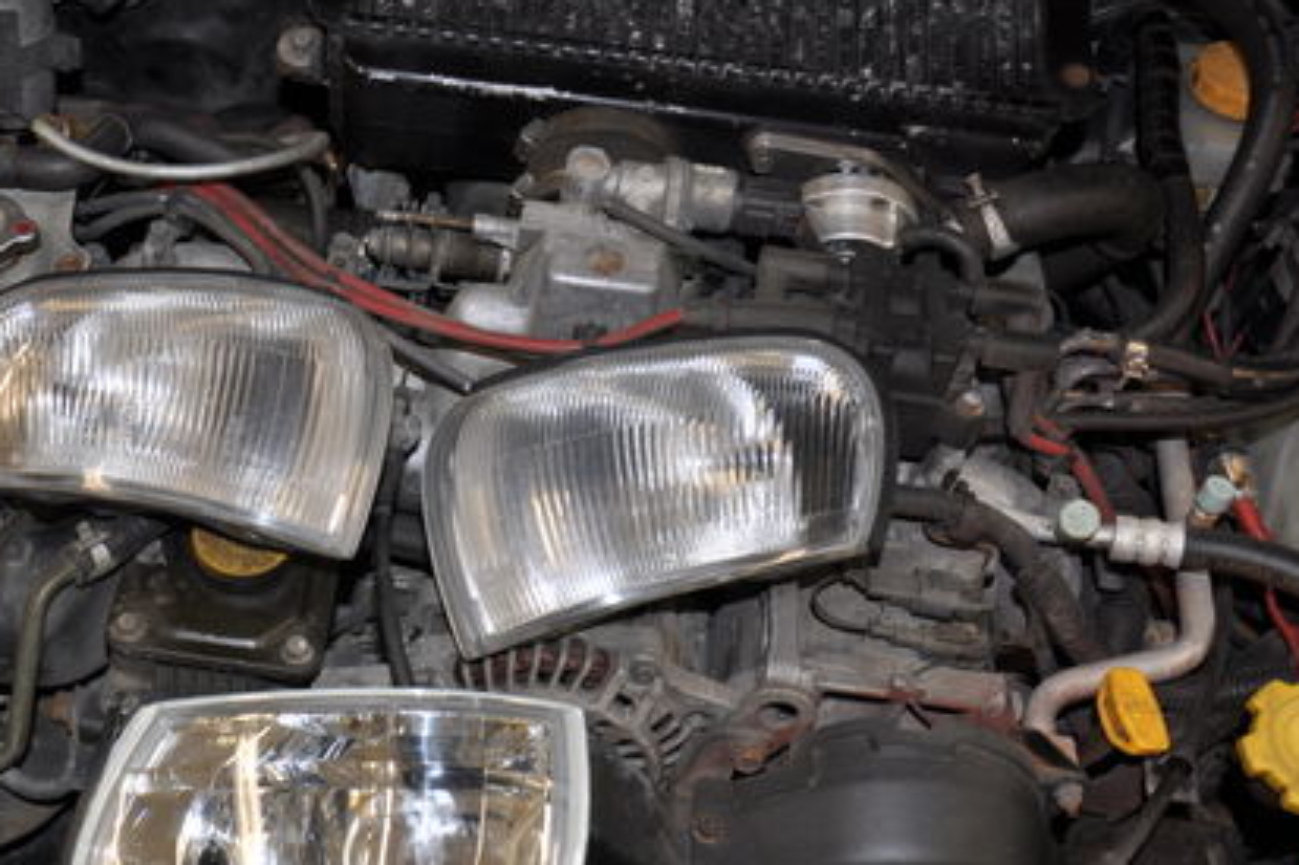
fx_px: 1759
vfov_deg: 27.4
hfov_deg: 39.5
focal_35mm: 49
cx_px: 327
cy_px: 606
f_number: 5.6
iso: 200
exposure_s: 1/30
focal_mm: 21
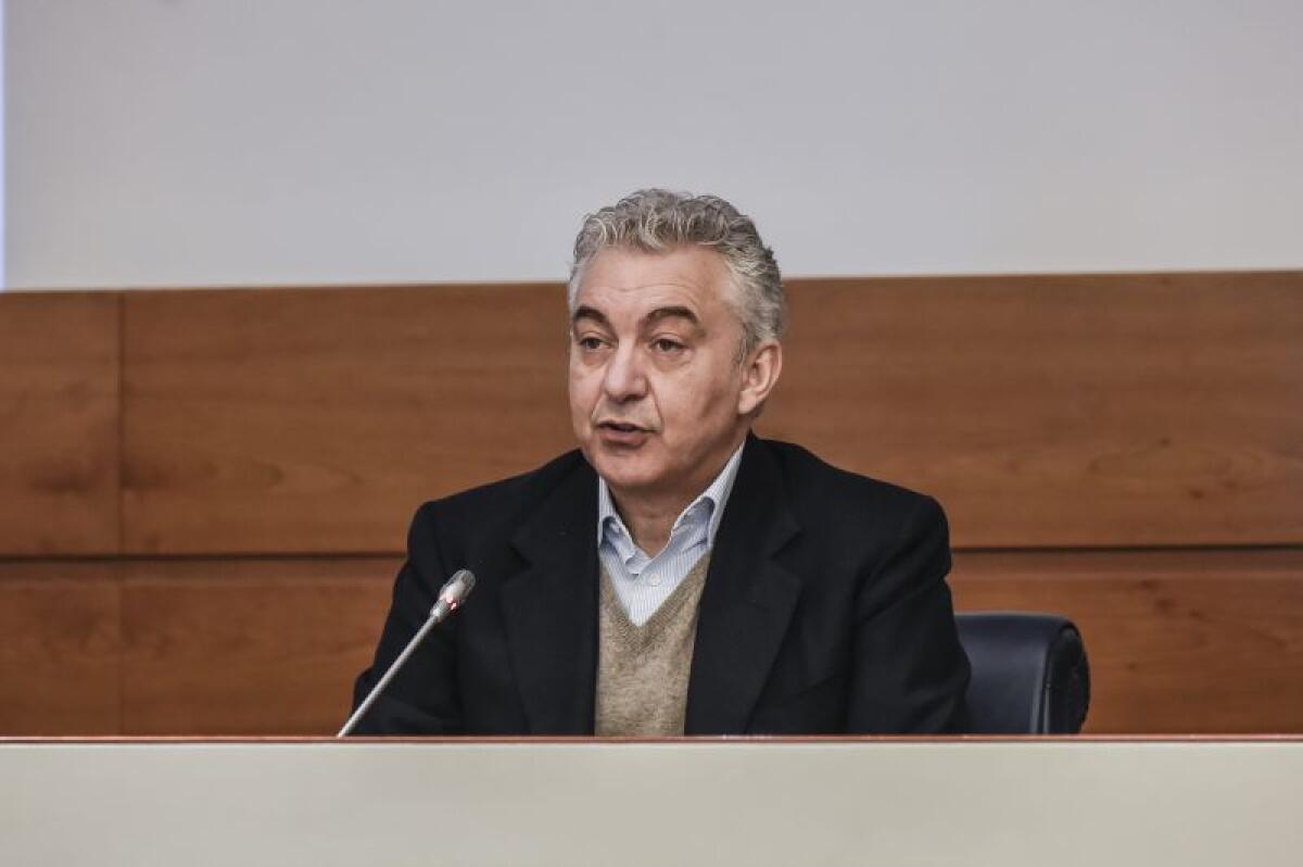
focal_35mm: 200
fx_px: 7233
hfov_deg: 10.3
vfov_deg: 6.9
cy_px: 434
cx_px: 652
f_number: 5.6
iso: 3200
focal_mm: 200
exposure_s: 1/125
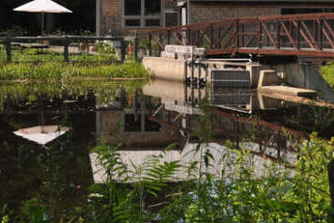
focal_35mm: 90
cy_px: 0
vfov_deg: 14.9
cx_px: 276
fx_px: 835
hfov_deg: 22.3
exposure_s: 1/1000
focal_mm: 26
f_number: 7.1
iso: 400
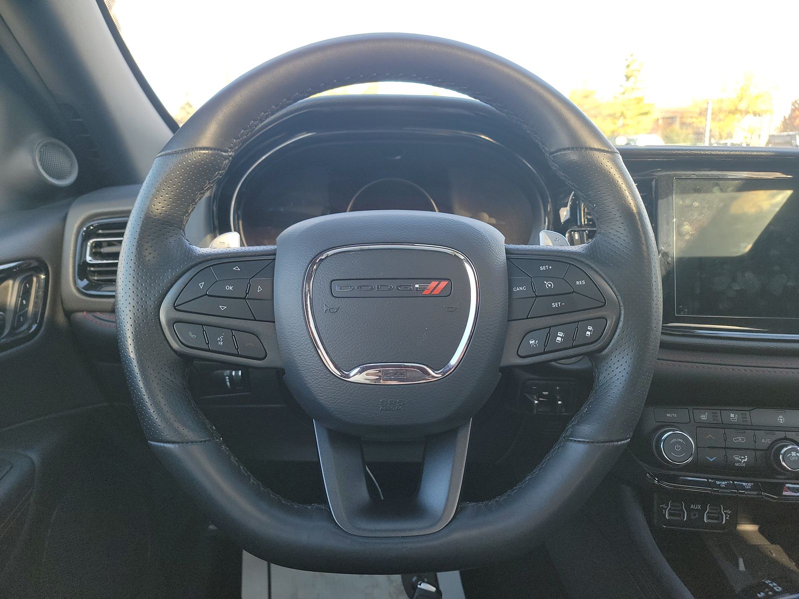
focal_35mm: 24
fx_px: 554
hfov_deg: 71.6
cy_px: 300
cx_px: 400
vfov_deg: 56.8
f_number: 1.8
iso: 70
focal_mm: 6.7
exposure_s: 1/59
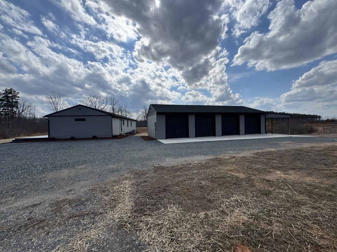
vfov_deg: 85.7
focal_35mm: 14
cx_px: 168
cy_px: 126
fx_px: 136
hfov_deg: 102.1
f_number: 2.2
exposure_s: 1/3717
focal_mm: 2.22
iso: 50
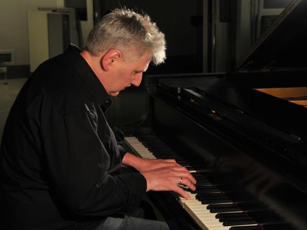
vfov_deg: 24.8
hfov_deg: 32.7
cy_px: 115
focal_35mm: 59
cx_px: 166
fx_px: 523
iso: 400
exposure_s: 1/50
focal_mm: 36
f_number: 5.6
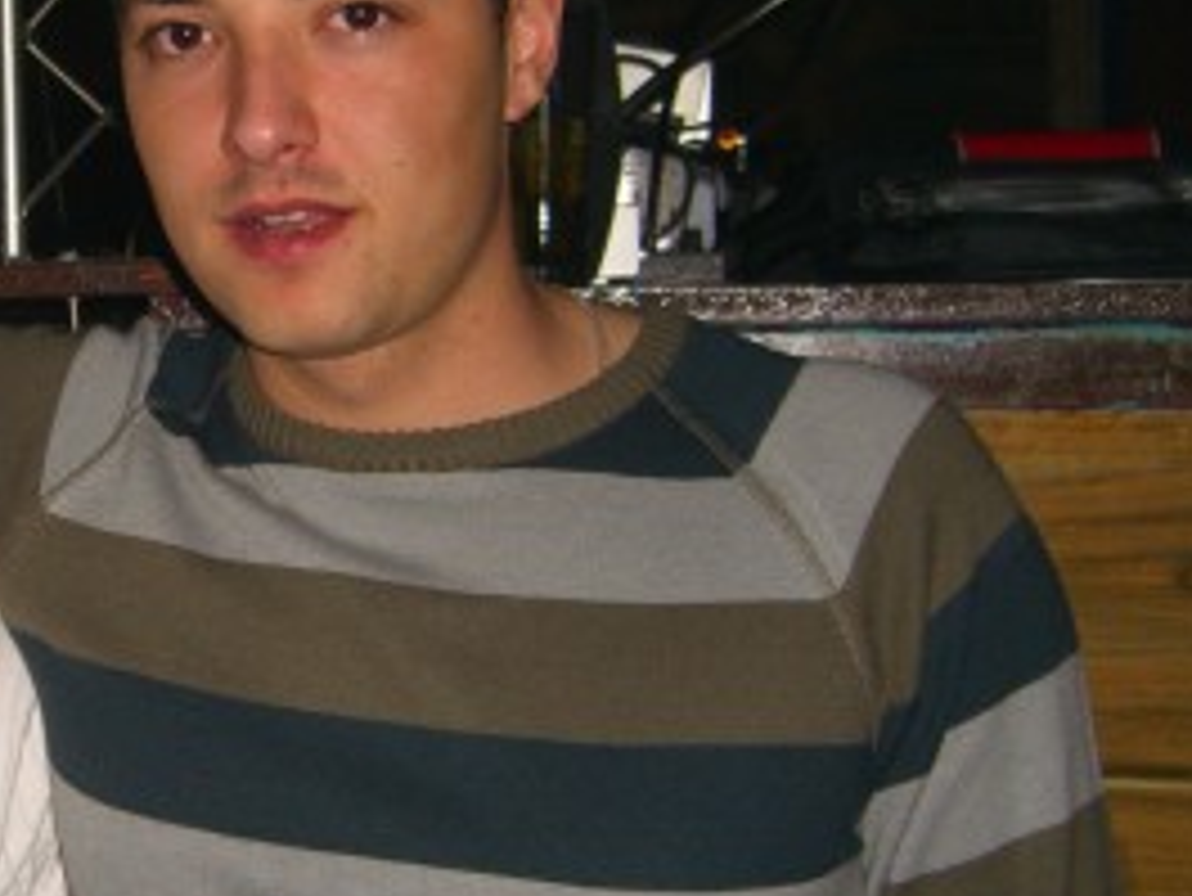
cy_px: 396
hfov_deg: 22.0
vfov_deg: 17.2
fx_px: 2963
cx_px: 49
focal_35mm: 86
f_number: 2.8
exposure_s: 1/60
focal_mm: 7.9
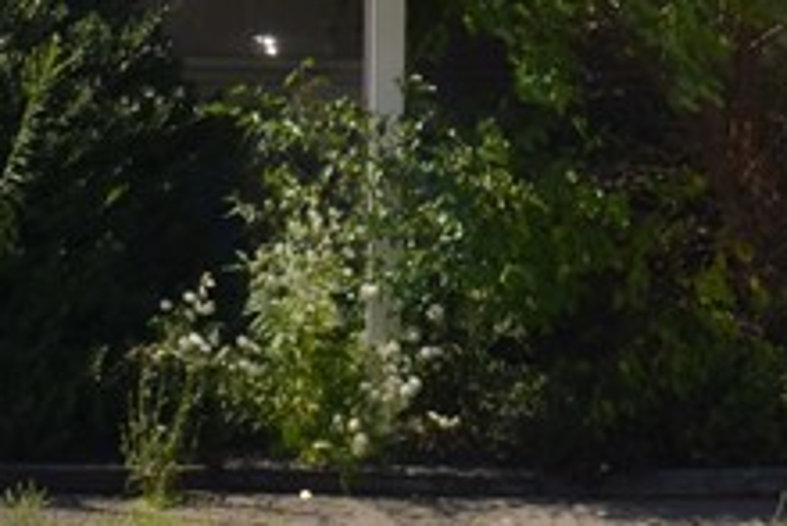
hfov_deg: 15.4
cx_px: 426
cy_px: -651
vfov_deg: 9.4
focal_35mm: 133
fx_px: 2909
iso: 100
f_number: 11
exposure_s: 1/200
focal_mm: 18
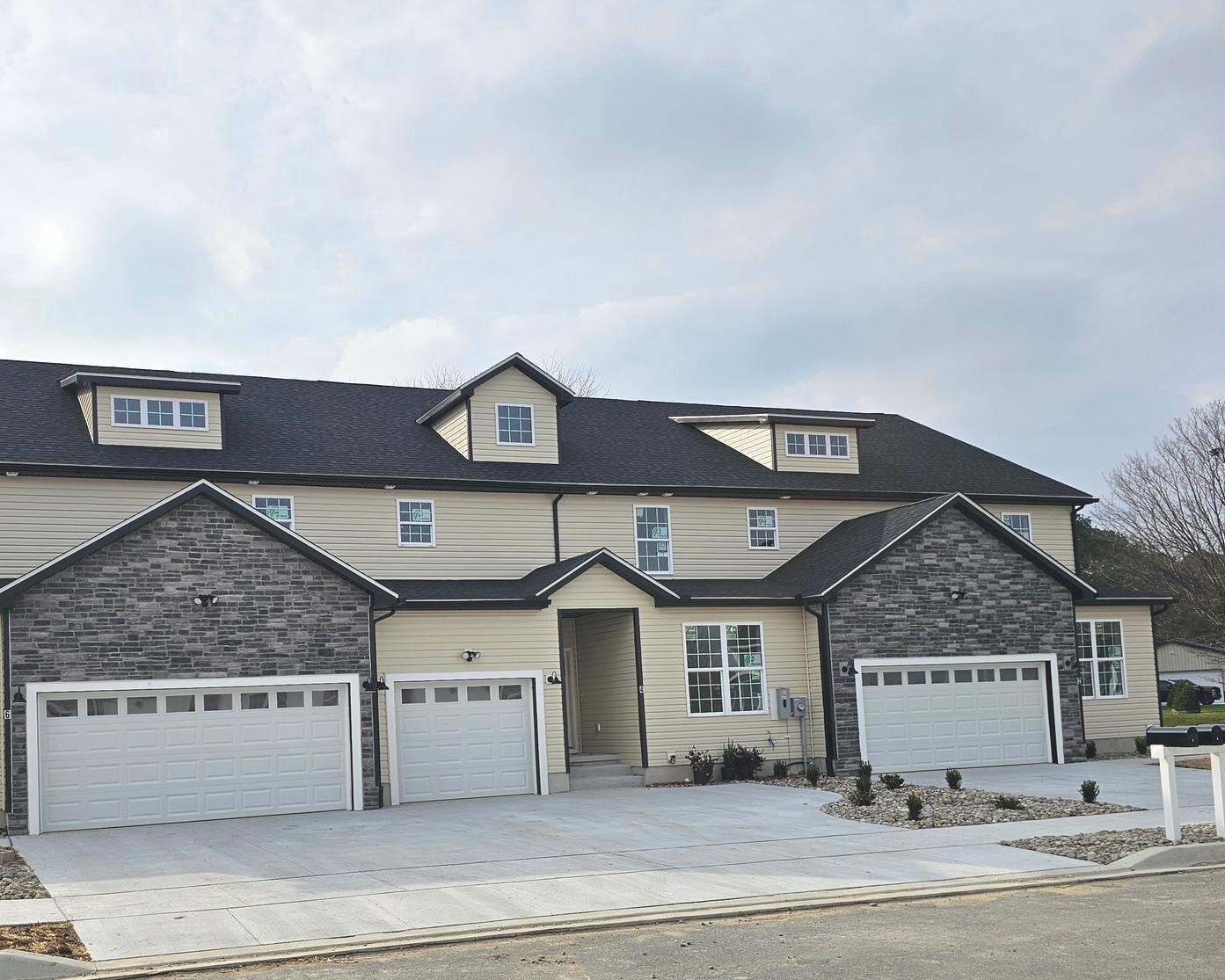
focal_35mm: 33
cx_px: 435
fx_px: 1197
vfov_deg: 44.1
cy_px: 621
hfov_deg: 53.4
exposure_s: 1/1580
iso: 10
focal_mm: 6.3
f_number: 1.7
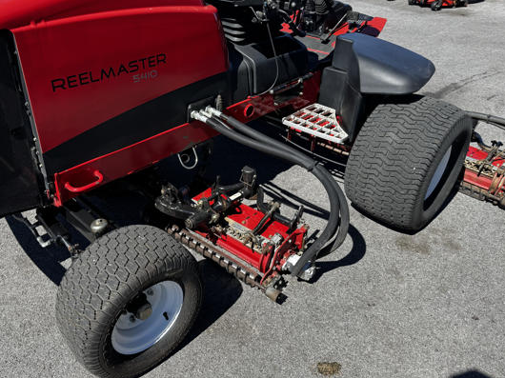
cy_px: 151
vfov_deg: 47.9
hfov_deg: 61.2
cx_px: 206
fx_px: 423
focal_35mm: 29
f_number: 1.78
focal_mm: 6.76
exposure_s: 1/1767
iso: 80
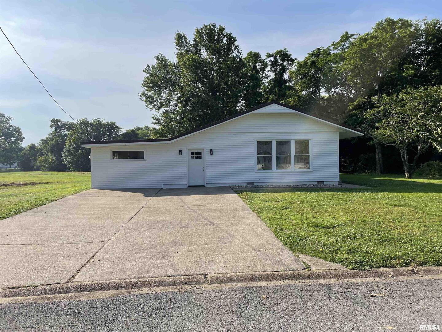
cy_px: 166
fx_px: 332
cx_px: 221
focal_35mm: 26
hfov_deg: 67.3
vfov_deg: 53.1
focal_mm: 4.2
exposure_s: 1/3300
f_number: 1.6
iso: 32
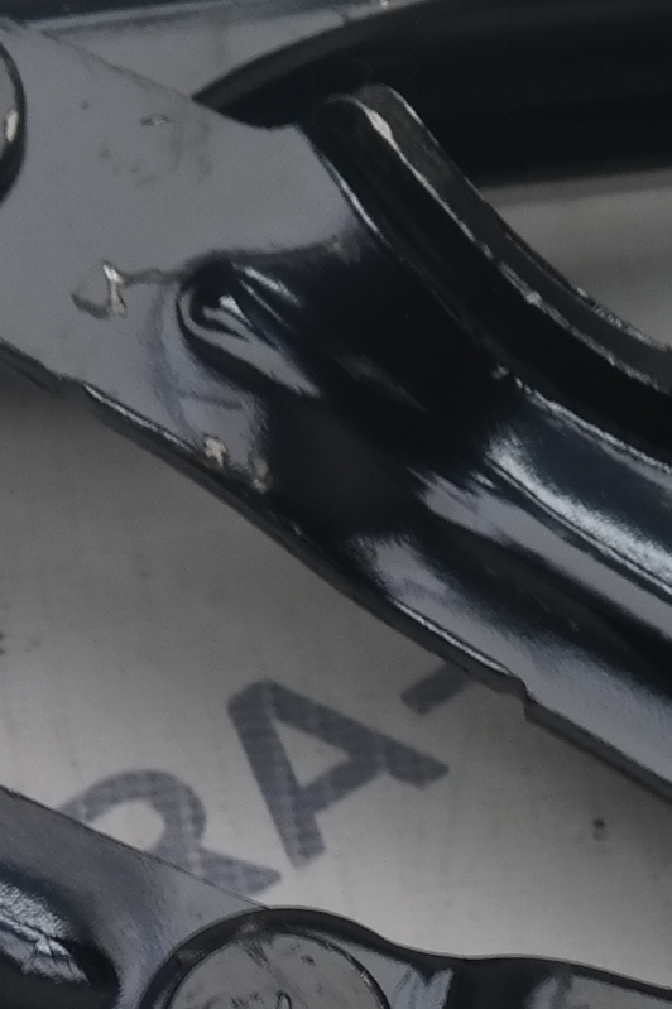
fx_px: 11461
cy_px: 1133
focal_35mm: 409
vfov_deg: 5.0
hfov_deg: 3.4
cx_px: 450
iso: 400
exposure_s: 1/80
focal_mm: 55
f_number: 5.6
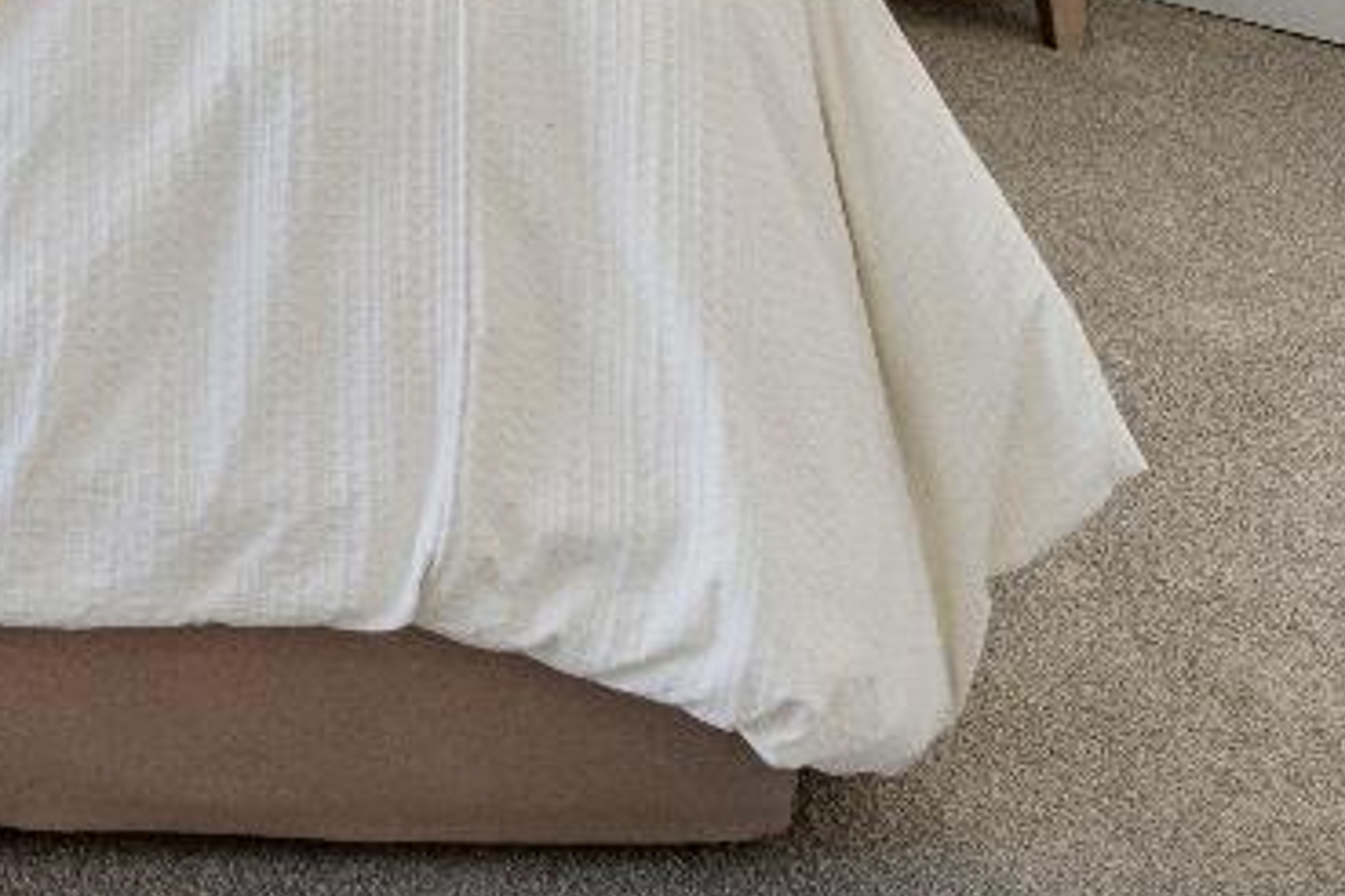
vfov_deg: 17.0
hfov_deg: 27.1
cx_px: -441
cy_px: -852
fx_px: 2279
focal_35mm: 61
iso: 250
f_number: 9
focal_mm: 10
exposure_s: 1/20
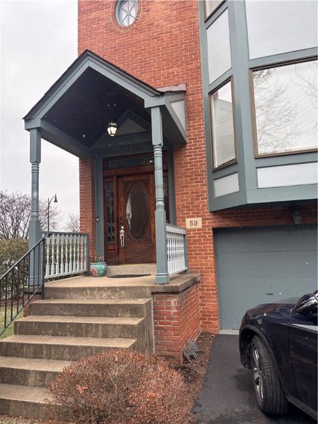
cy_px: 212
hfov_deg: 53.0
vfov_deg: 67.3
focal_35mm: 26
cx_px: 159
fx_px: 319
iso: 64
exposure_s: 1/121
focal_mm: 5.96
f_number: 1.6
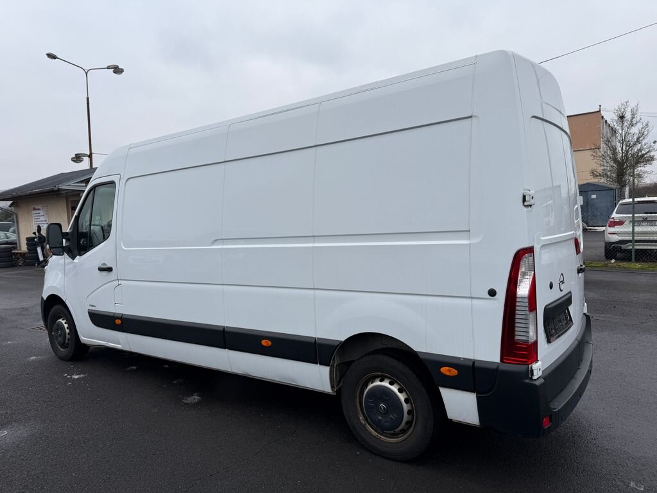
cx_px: 328
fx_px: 456
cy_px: 246
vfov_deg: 56.8
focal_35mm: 24
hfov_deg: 71.6
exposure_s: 1/805
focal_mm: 6.76
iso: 80
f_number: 1.78
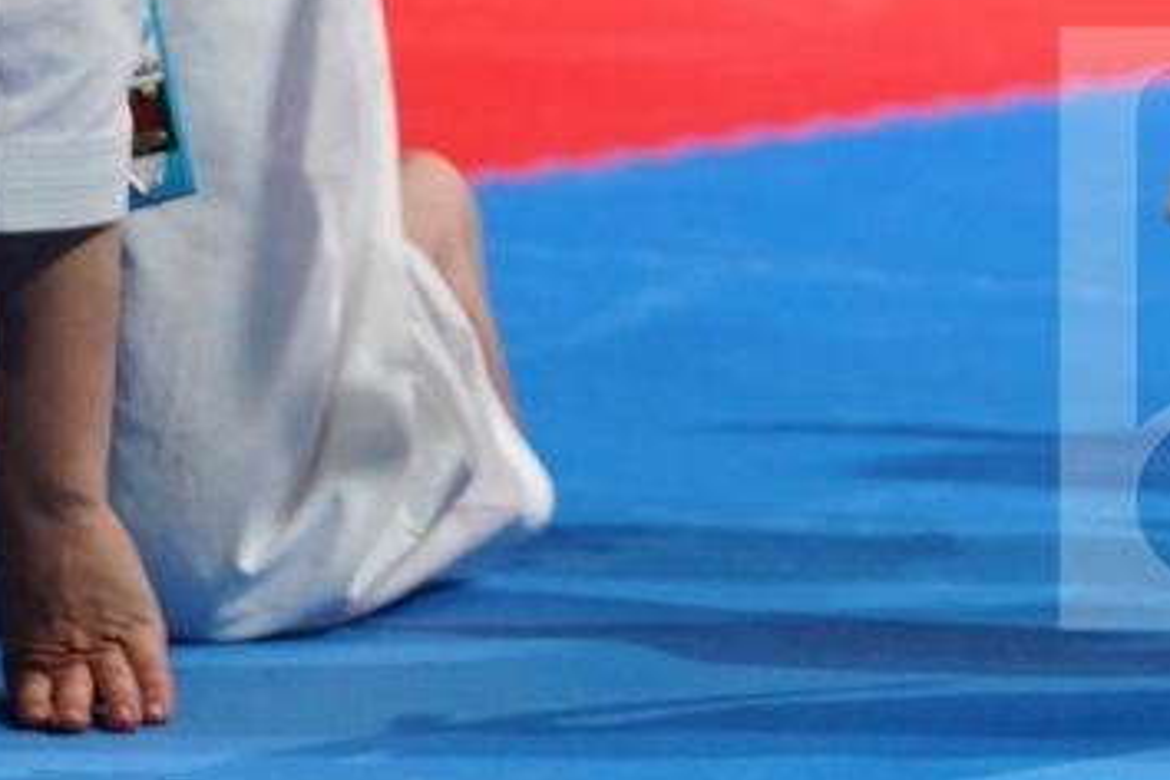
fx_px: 27590
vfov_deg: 1.6
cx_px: 1368
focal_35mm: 849
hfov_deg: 2.4
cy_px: -846
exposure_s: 1/500
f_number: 2.8
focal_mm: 167
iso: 2000
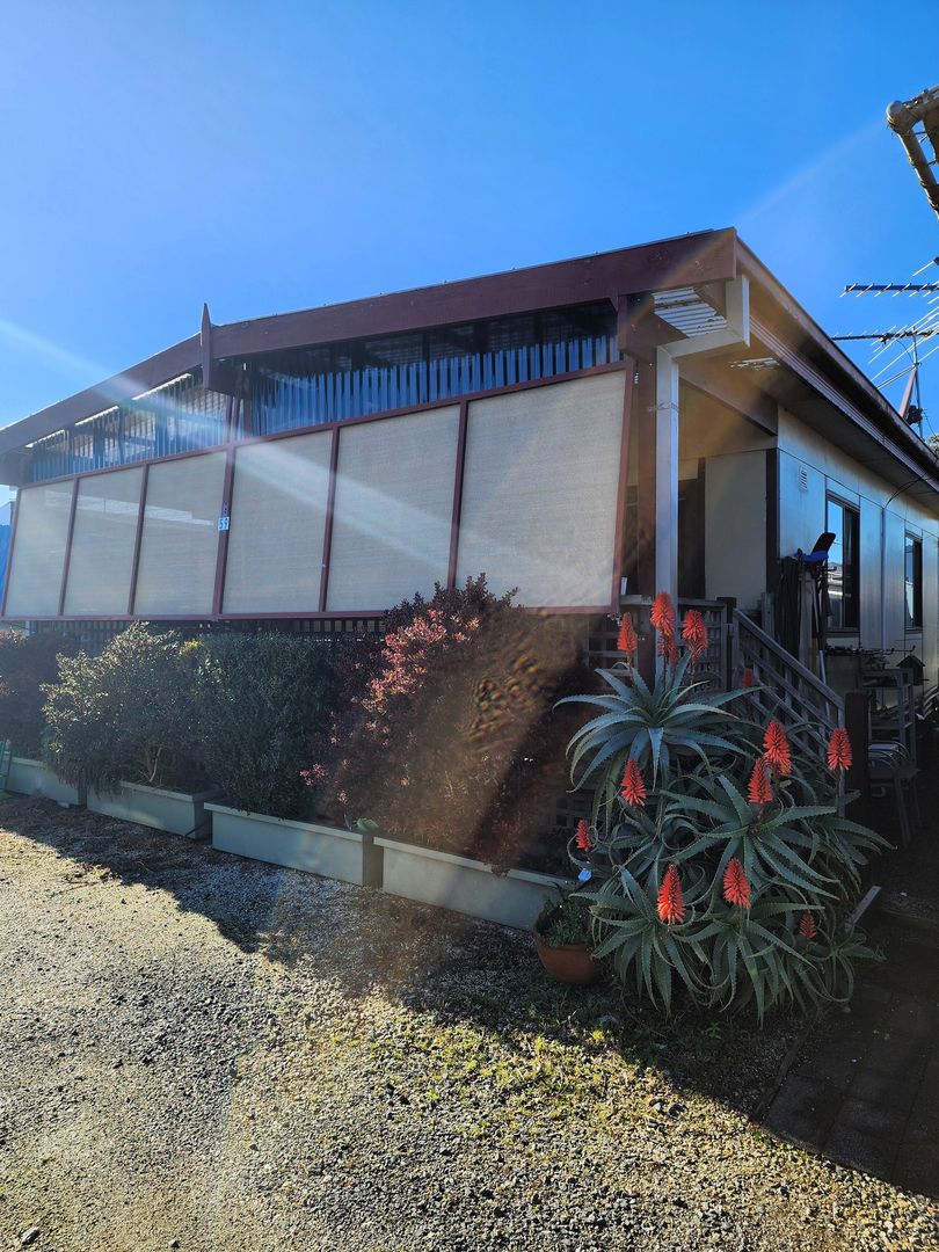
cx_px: 470
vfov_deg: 73.9
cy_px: 626
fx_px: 832
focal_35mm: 23
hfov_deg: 58.9
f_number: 1.8
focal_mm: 6.4
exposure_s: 1/557
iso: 12
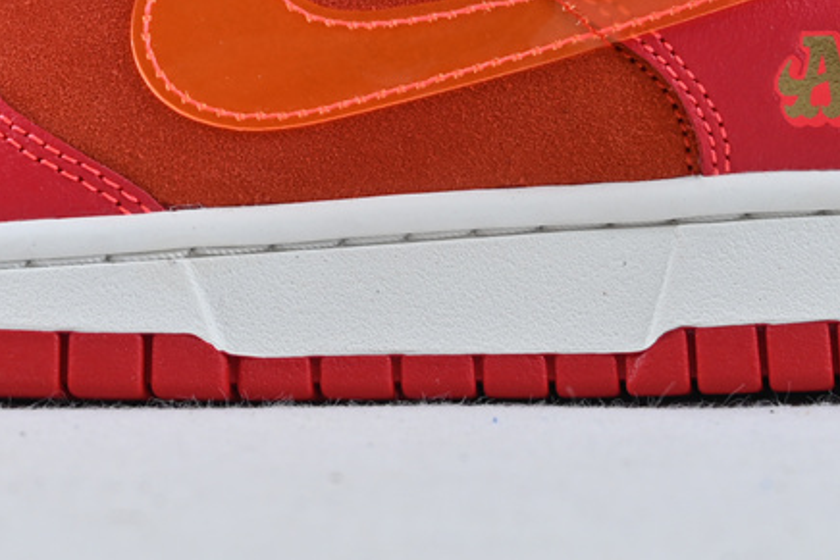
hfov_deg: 14.2
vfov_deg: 9.4
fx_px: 3370
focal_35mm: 144
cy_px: -2
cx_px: 285
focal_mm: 35
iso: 100
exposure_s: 1/50
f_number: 5.3
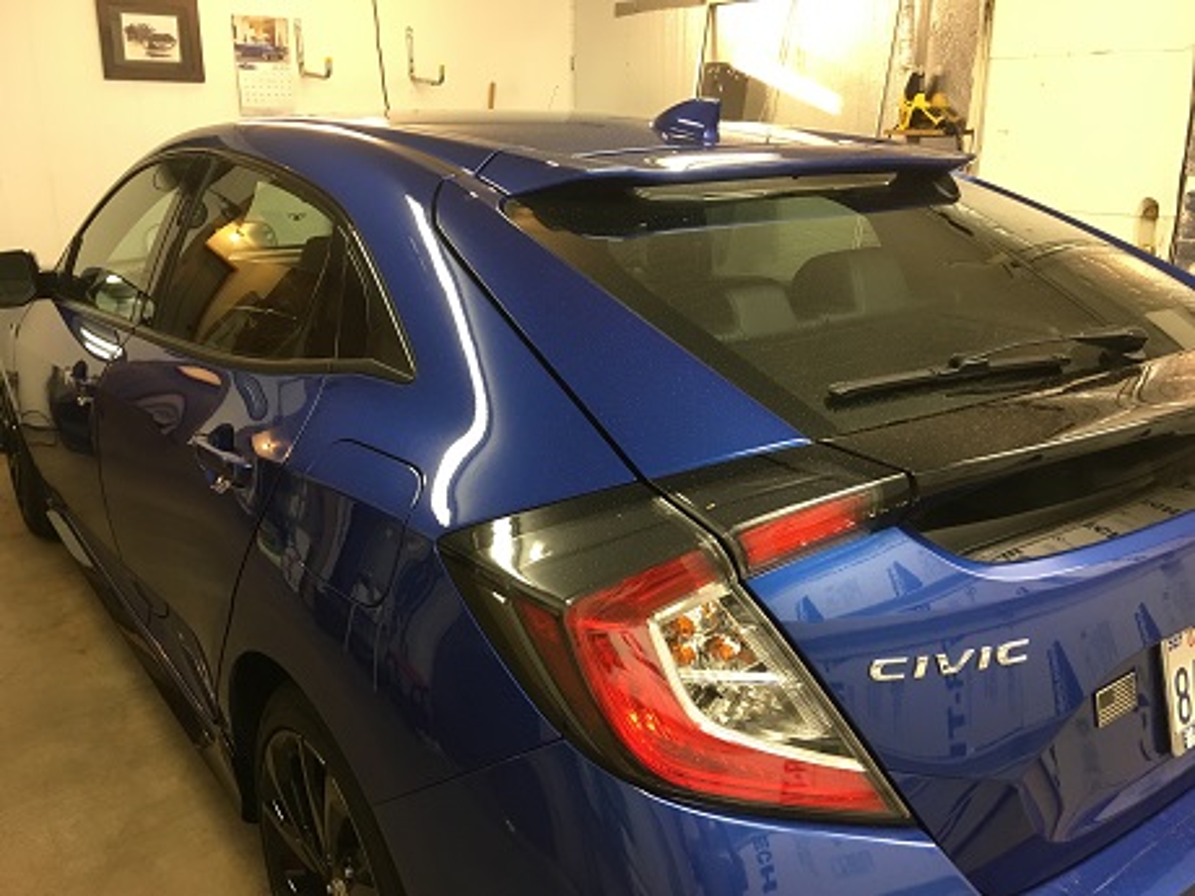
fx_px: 1001
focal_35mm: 29
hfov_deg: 61.7
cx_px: 598
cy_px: 448
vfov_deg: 48.2
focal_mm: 4.15
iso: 100
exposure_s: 1/30
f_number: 2.2
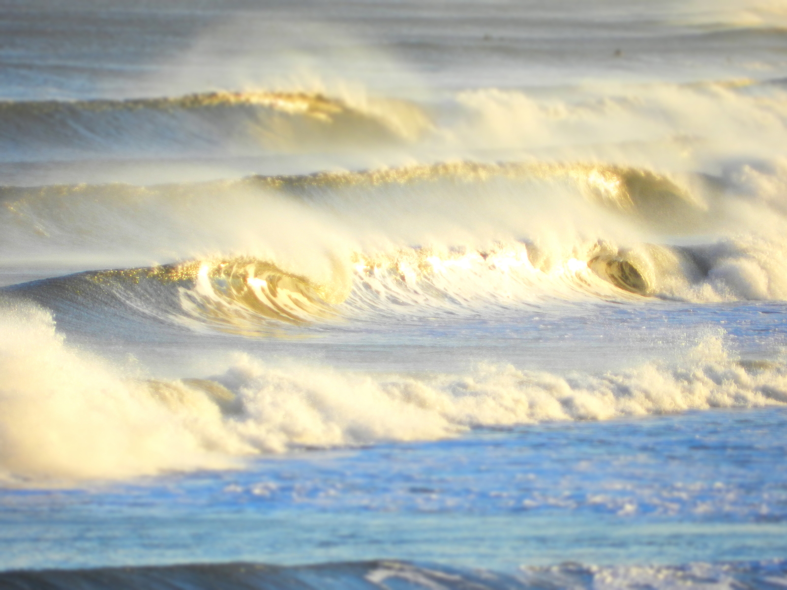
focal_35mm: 810
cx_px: 394
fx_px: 18415
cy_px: 295
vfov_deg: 1.8
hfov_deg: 2.4
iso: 160
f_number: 5.7
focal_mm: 144
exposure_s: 1/400
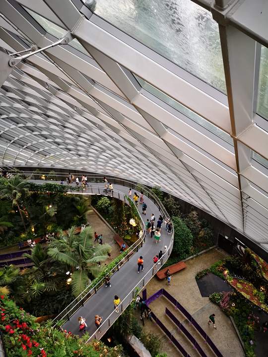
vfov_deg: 65.3
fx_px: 279
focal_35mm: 27
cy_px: 178
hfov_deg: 51.4
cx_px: 134
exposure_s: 1/50
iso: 160
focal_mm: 3.95
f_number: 1.8
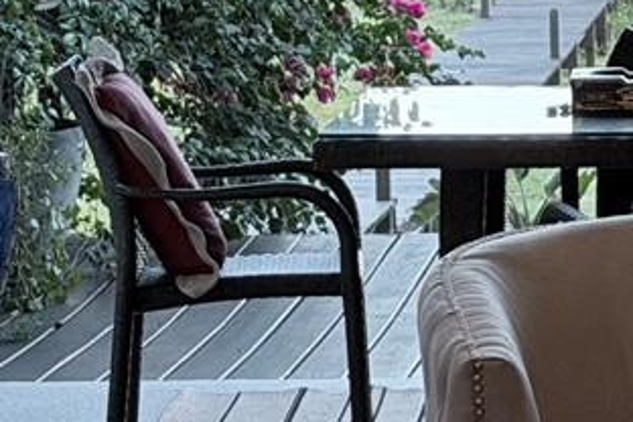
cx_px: 893
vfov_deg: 5.4
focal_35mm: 256
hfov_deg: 7.9
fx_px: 4501
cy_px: 53
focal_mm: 6.76
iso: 160
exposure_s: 1/227
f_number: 1.78
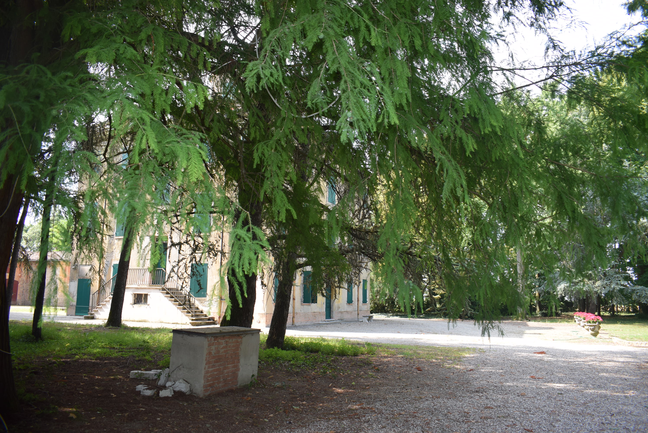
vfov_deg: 48.0
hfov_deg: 67.3
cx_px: 324
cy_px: 216
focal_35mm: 27
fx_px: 486
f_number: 5.6
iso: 140
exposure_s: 1/125
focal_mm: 18
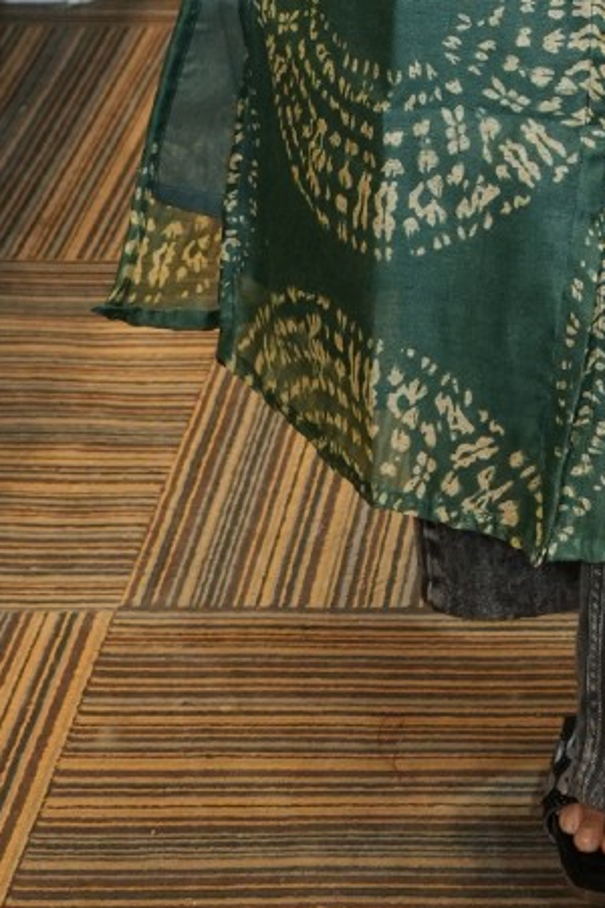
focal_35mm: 112
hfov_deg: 11.9
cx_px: 786
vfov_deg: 15.0
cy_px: -886
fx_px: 2823
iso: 1250
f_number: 4
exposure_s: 1/125
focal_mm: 24
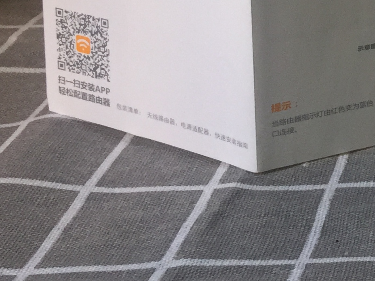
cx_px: 622
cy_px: -122
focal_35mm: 102
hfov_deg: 16.8
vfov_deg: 13.7
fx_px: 1105
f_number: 2.2
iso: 50
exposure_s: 1/100
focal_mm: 4.15
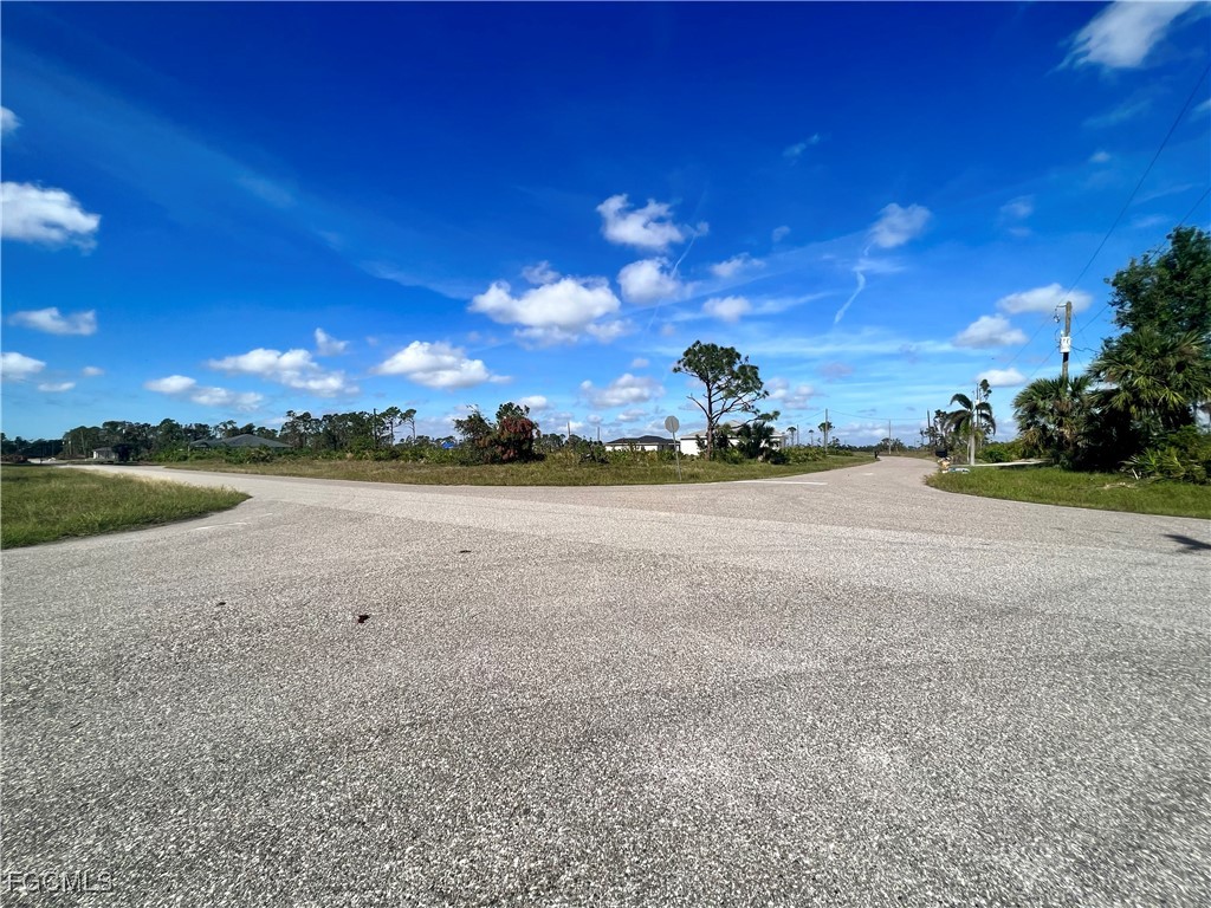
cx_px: 606
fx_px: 455
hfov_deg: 106.2
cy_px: 454
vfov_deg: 89.9
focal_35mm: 13
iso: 32
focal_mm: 1.57
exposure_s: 1/3215
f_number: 1.8
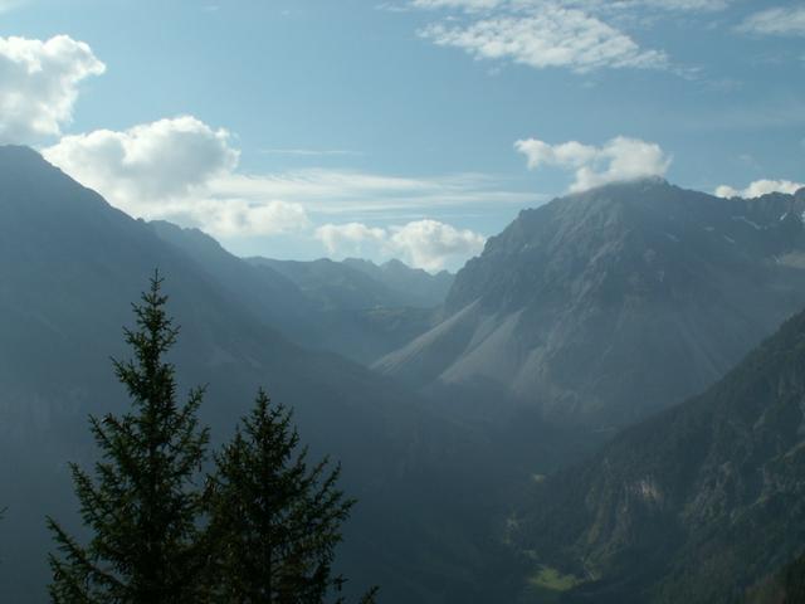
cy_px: 302
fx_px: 1023
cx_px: 402
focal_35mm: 44
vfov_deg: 32.9
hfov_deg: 42.9
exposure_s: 1/250
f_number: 8
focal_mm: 7.23
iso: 50
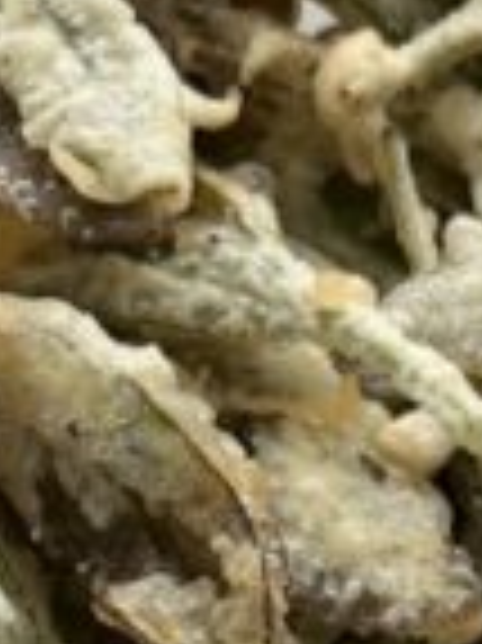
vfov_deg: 18.0
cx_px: 261
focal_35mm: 102
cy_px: 842
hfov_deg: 14.5
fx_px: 1897
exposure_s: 1/203
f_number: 1.6
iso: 40
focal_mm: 5.1
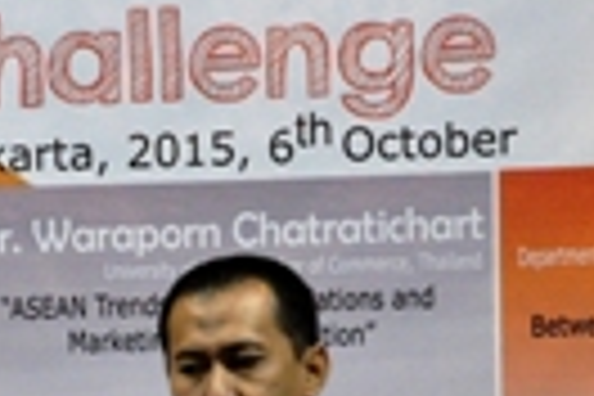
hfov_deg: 6.9
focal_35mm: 296
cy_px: 468
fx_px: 4884
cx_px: -144
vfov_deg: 4.6
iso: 1600
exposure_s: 1/80
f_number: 5
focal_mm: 58
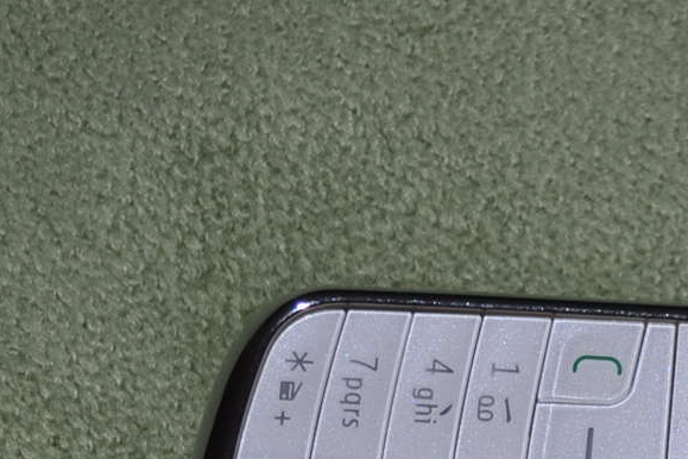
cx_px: 964
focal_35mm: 203
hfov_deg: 9.9
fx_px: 3879
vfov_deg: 6.6
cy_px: 790
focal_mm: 34
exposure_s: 1/60
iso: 320
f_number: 5
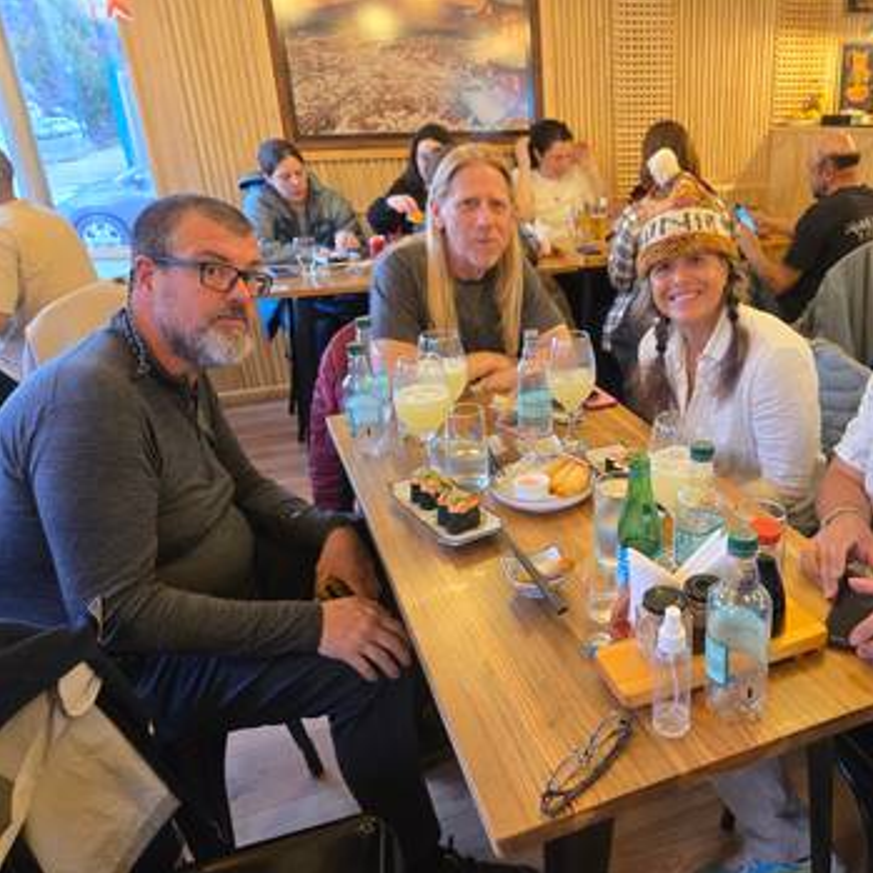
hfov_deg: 55.8
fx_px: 799
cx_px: 598
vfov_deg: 57.3
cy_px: 448
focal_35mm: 28
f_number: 1.8
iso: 500
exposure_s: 1/100
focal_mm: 5.4
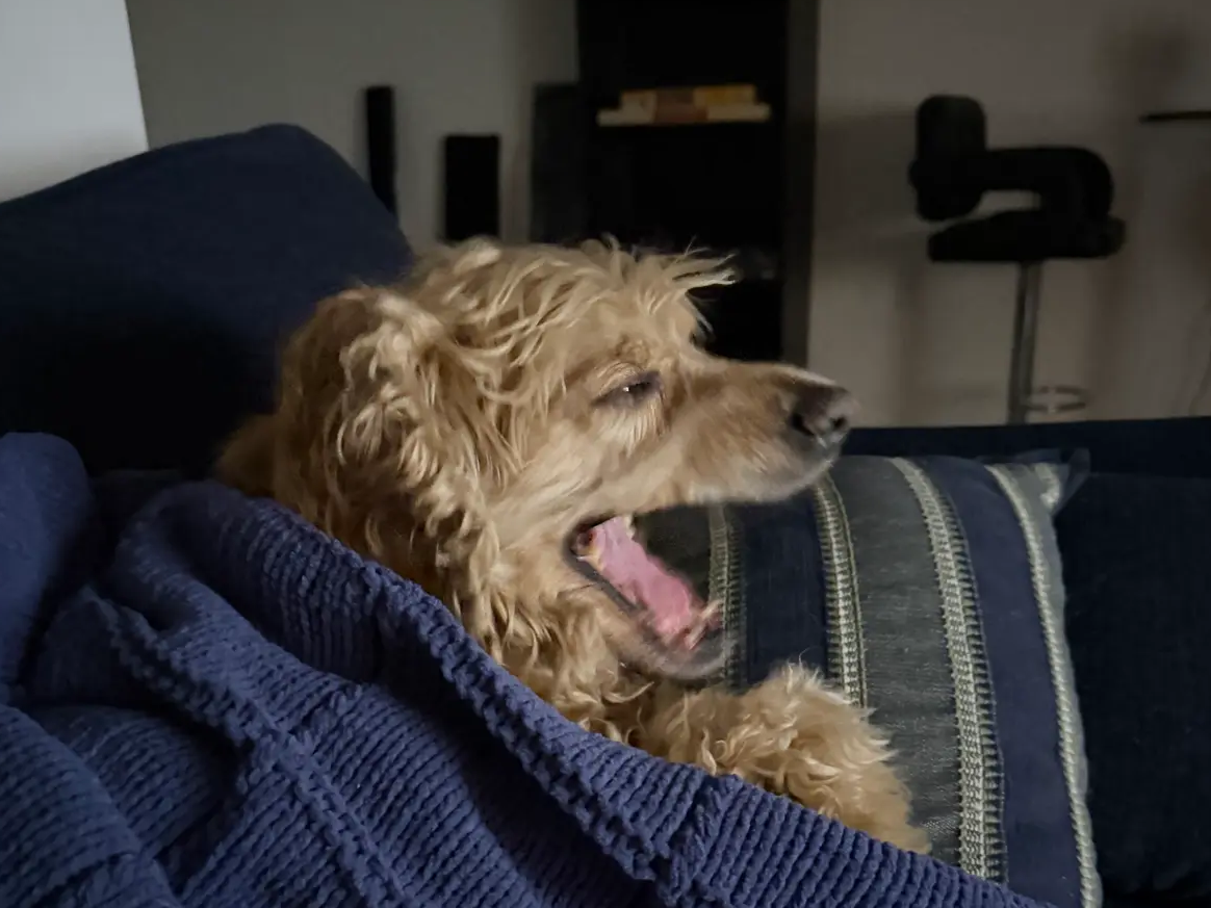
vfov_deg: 42.3
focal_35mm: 33
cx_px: 610
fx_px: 1154
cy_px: 608
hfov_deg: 55.4
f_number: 1.78
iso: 8000
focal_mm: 6.76
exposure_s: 1/15
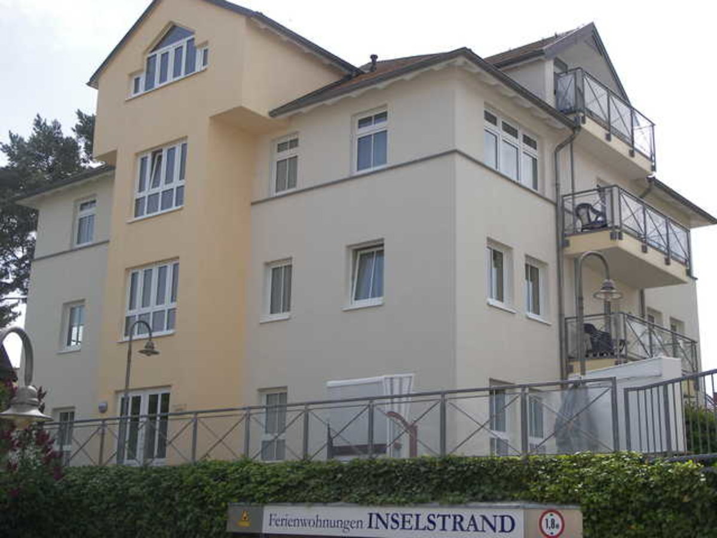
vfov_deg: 29.7
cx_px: 358
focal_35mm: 49
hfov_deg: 38.9
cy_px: 269
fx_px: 1015
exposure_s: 1/640
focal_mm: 10.2
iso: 50
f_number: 3.6
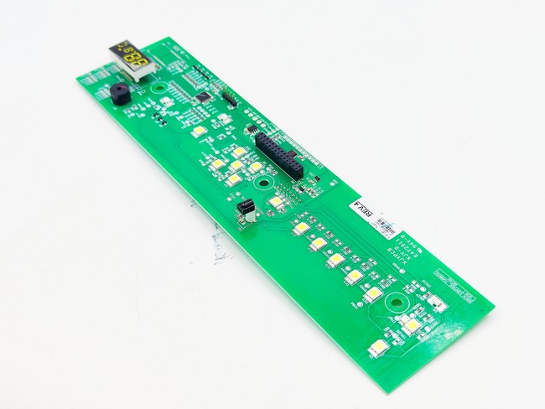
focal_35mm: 44
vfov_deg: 32.9
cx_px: 272
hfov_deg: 42.9
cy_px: 204
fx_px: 693
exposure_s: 1/340
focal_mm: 6.72
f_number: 1.69
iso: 50
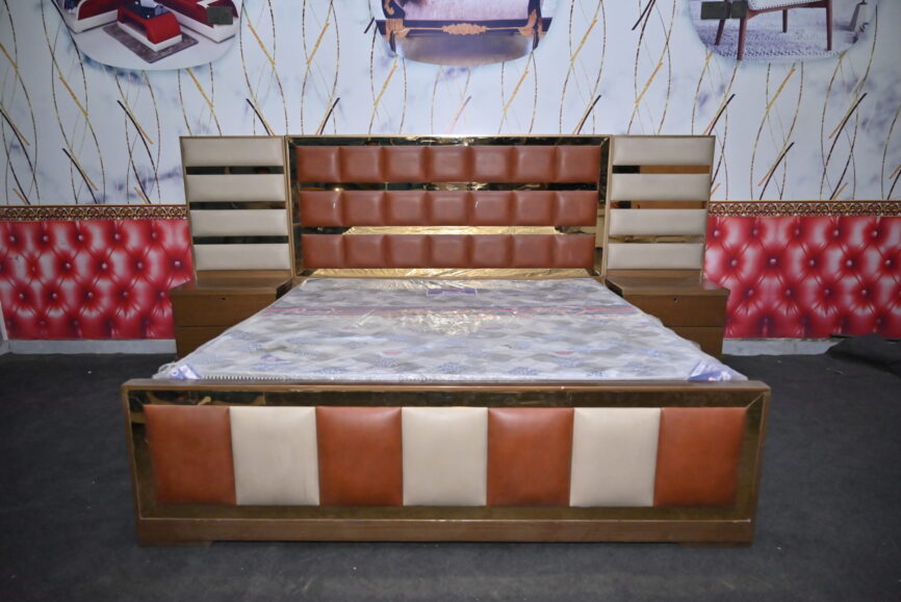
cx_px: 450
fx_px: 601
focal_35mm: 24
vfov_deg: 53.2
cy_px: 301
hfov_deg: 73.7
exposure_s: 1/125
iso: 2000
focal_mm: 24
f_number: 4
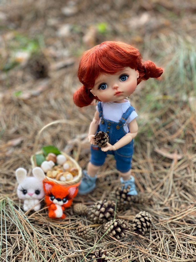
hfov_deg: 28.0
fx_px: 393
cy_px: 131
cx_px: 98
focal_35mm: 52
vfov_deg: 36.8
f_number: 2
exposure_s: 1/122
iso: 160
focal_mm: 6
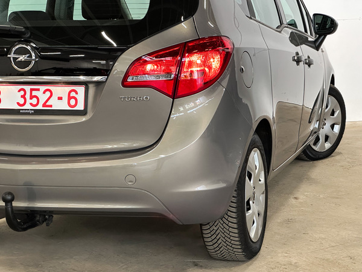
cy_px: 136
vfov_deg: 19.1
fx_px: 805
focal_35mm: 77
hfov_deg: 25.3
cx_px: 181
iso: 400
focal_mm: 9
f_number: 2.8
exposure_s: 1/50
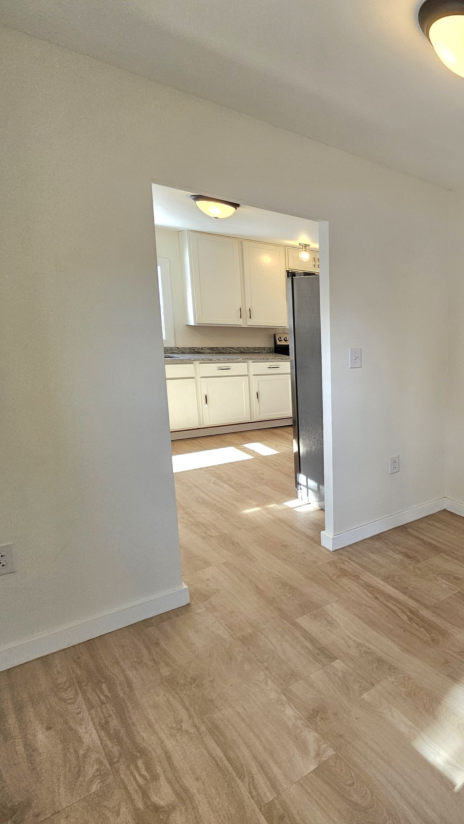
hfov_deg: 42.2
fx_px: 416
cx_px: 538
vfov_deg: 89.6
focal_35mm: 19
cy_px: 412
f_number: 2.2
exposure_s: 1/60.2
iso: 64
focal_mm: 2.2
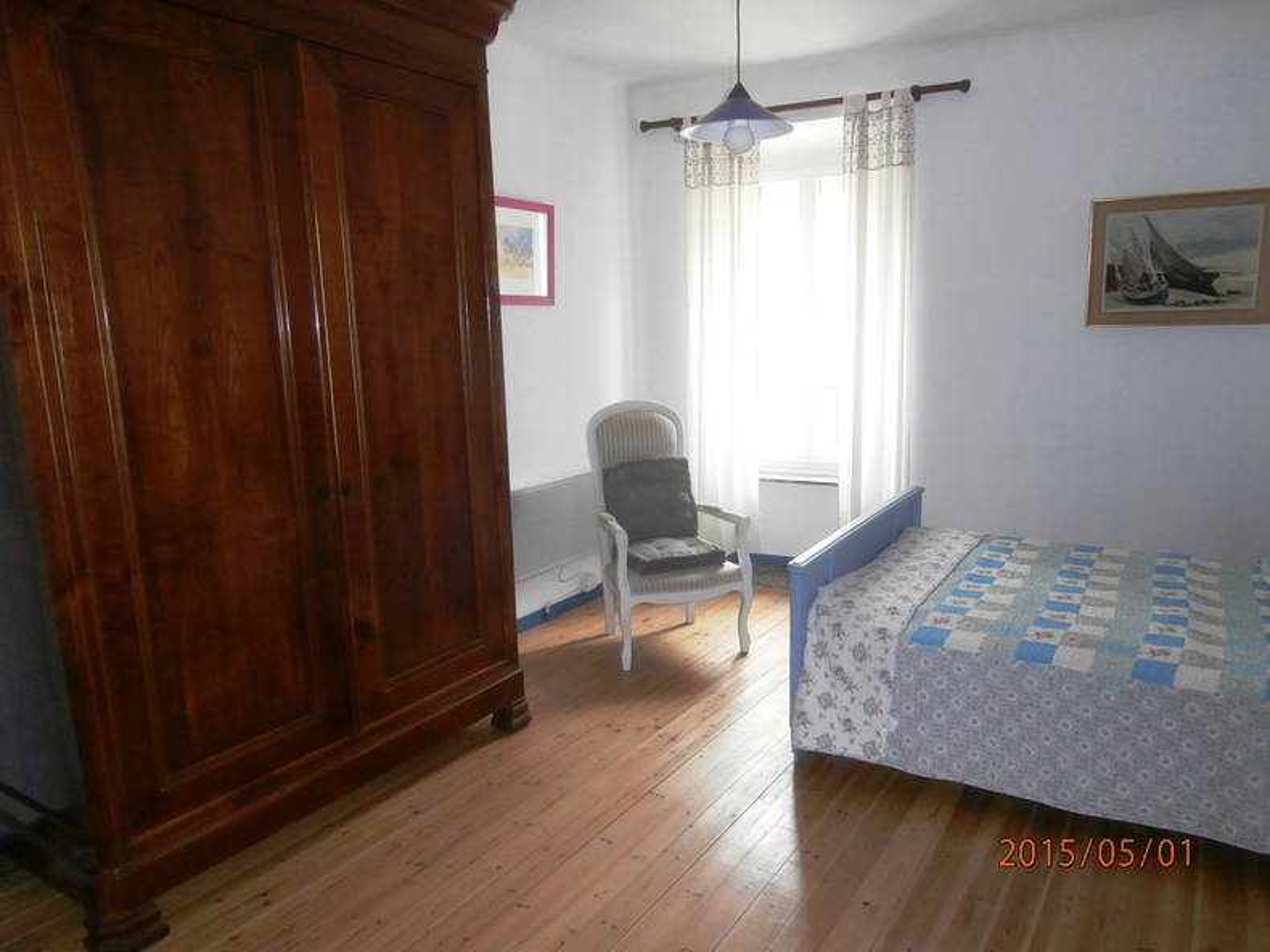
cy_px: 476
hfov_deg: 71.6
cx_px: 635
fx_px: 880
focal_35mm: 24
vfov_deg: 56.8
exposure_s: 1/30
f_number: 3
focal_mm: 4.2
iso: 200
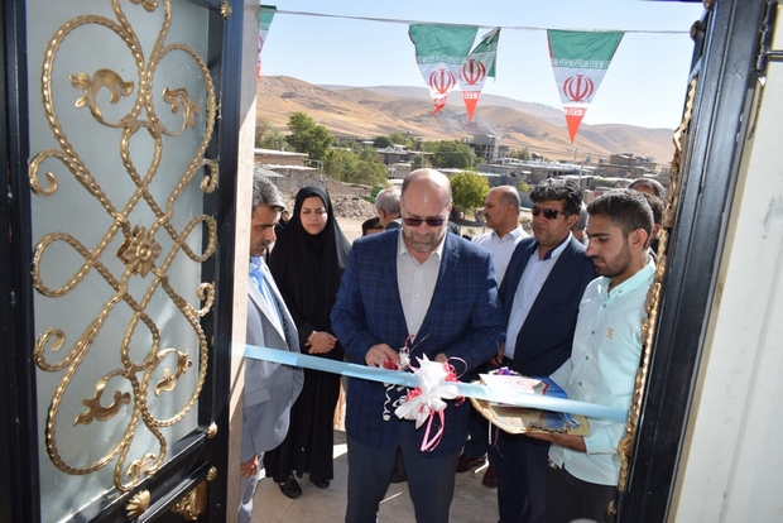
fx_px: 587
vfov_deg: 48.0
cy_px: 262
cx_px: 392
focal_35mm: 27
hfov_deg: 67.4
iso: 100
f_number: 8
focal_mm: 18
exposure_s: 1/200
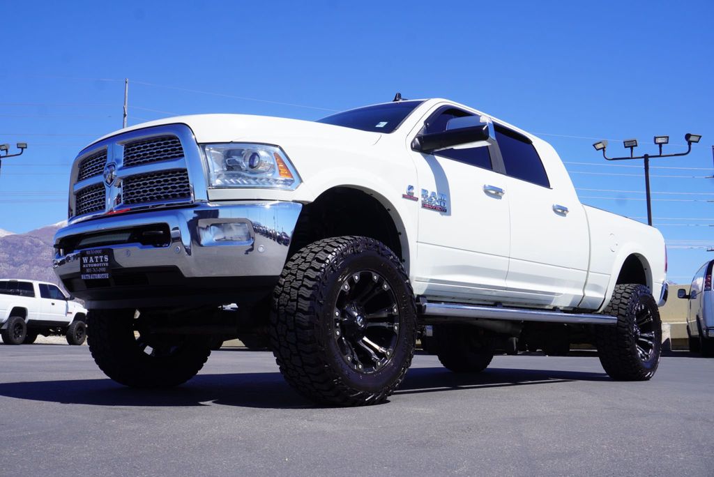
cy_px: 238
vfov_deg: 36.9
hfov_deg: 53.1
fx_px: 714
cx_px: 357
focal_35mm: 36
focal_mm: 24
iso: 100
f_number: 11
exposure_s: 1/160
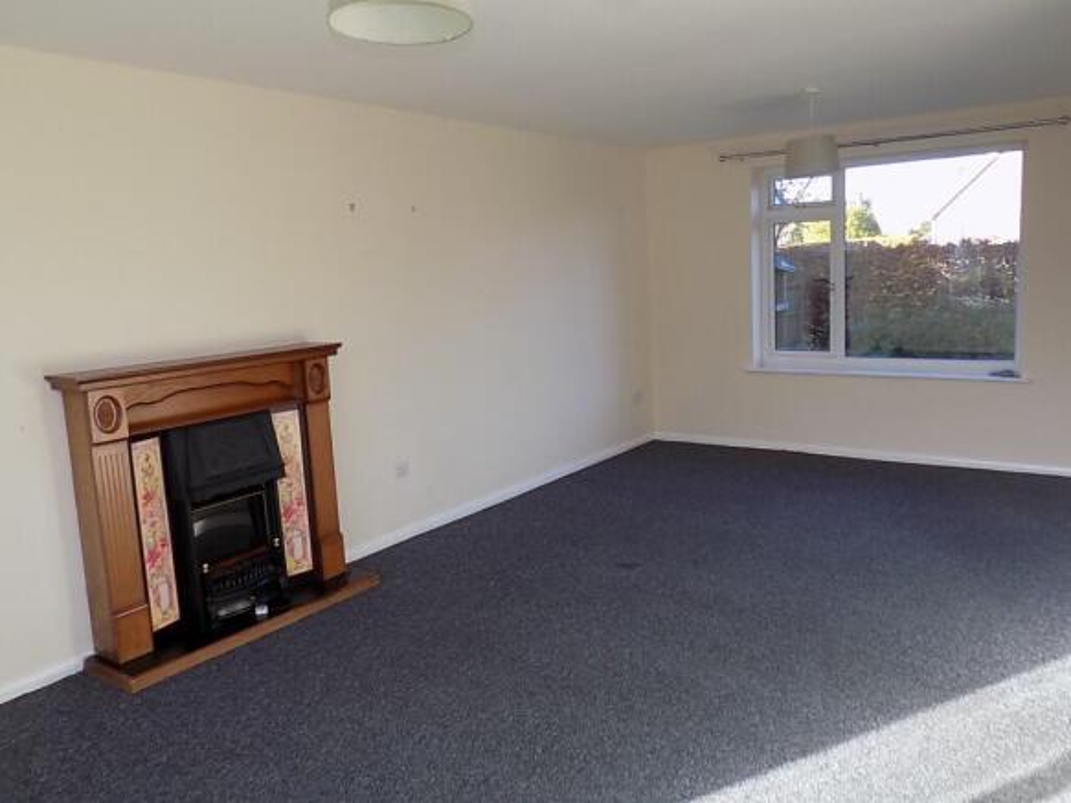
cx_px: 536
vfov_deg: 51.3
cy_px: 402
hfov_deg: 65.3
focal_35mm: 27
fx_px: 835
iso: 80
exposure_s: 1/60
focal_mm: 4.8
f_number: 3.2
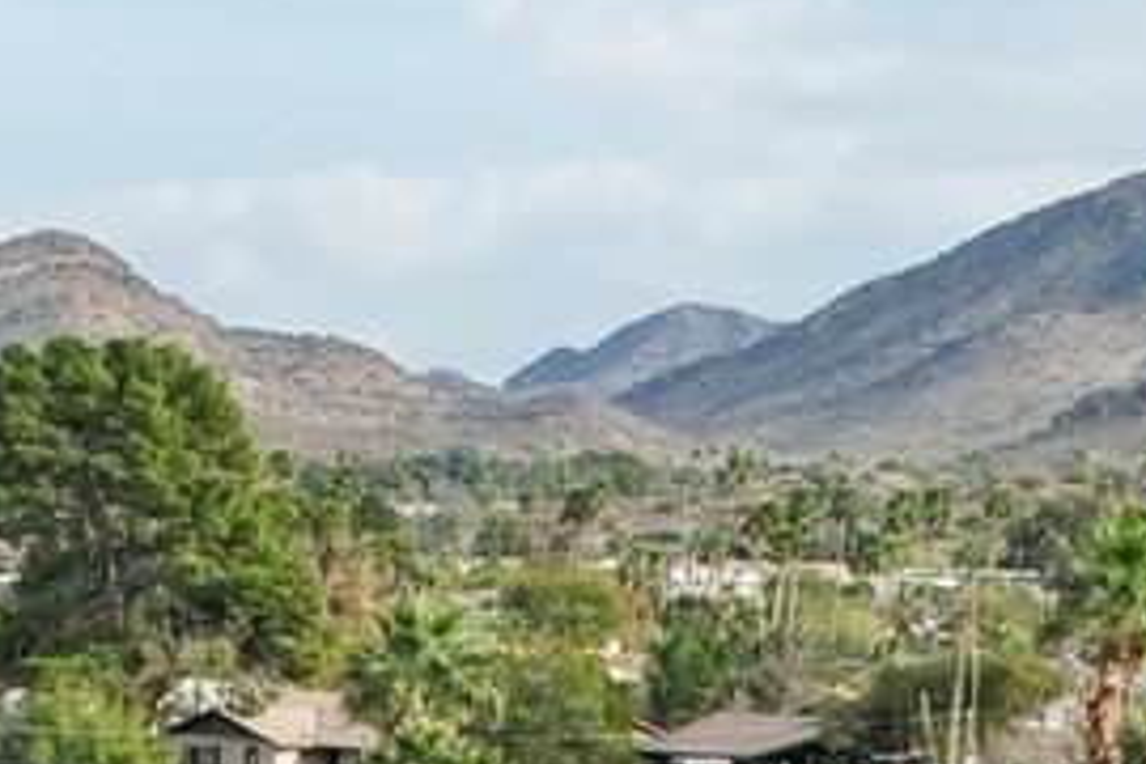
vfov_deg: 7.6
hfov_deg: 12.3
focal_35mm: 167
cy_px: 1853
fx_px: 5316
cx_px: 259
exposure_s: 1/640
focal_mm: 8.4
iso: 100
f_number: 2.8
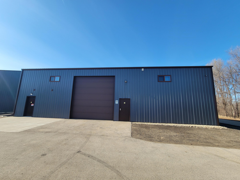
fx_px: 90
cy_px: 90
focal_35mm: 13
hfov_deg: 106.2
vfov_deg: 89.9
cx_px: 120
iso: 50
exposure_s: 1/989
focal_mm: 2.2
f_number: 2.2
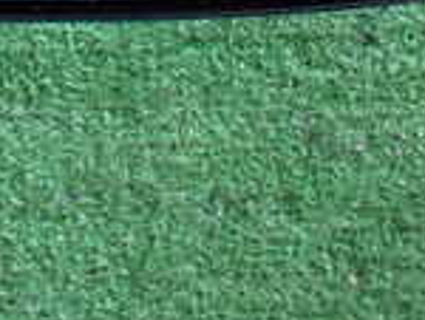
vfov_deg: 10.7
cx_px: 255
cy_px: -295
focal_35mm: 128
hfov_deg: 15.4
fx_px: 1574
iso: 500
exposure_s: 1/30
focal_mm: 5.79
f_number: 2.4
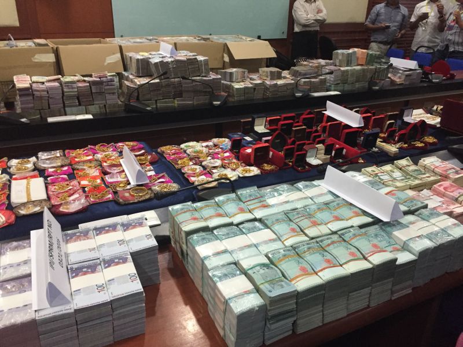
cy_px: 174
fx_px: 388
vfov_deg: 48.2
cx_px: 232
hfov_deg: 61.7
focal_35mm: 29
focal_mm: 4.15
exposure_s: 1/33
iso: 250
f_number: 2.2
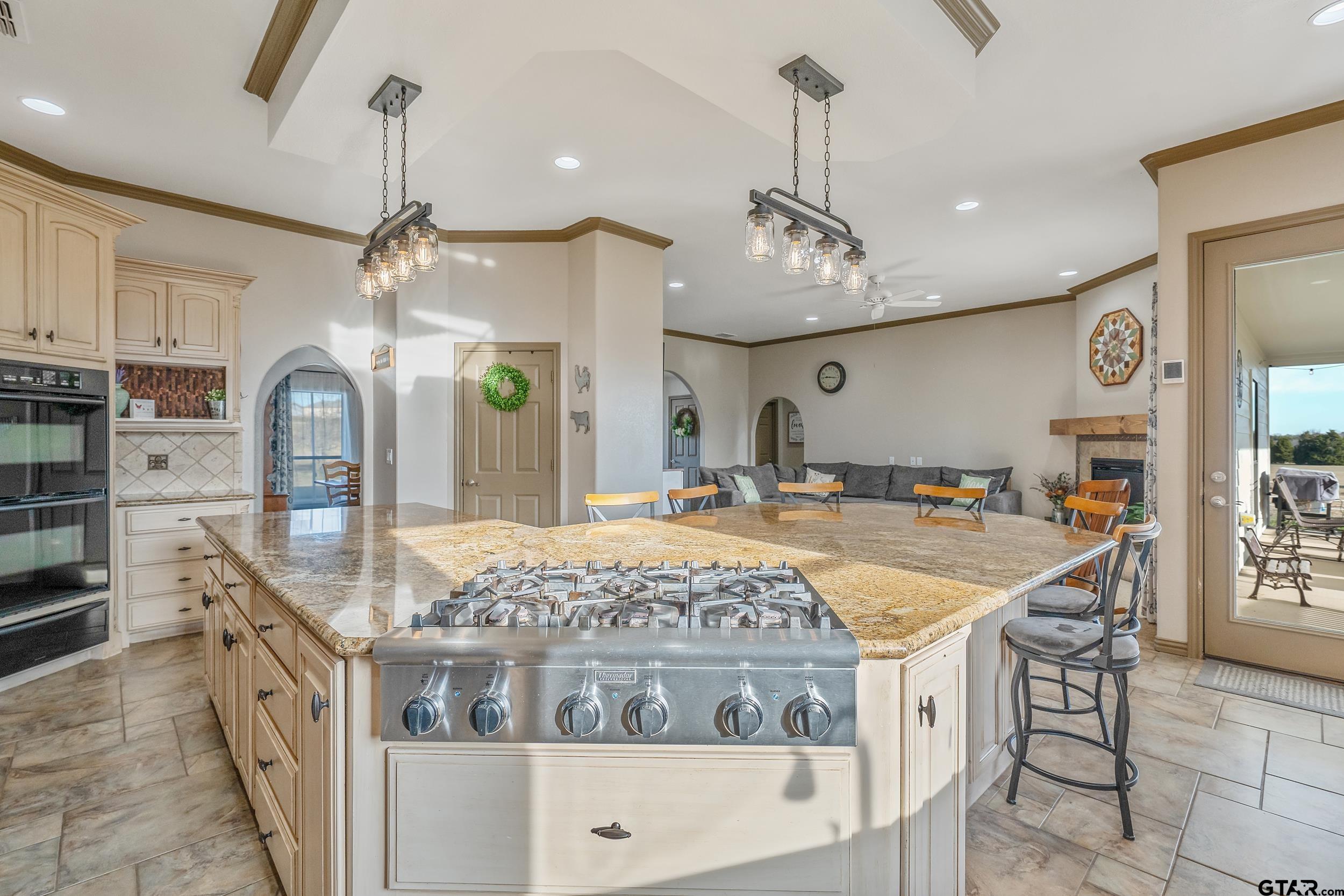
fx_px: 597
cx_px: 672
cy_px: 448
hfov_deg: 96.7
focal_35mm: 16
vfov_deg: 73.8
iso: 800
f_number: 8
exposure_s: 1/50
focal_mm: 16
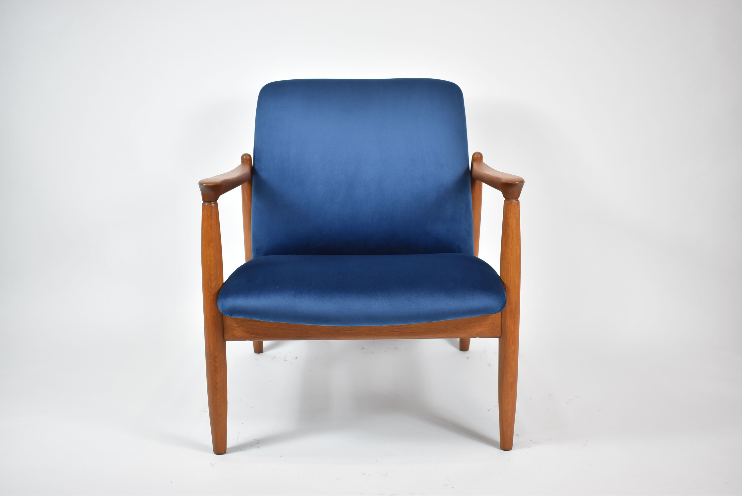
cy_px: 248
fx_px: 866
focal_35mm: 42
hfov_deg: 46.4
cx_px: 371
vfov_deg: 31.9
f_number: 4.2
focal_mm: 28
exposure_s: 1/125
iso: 900
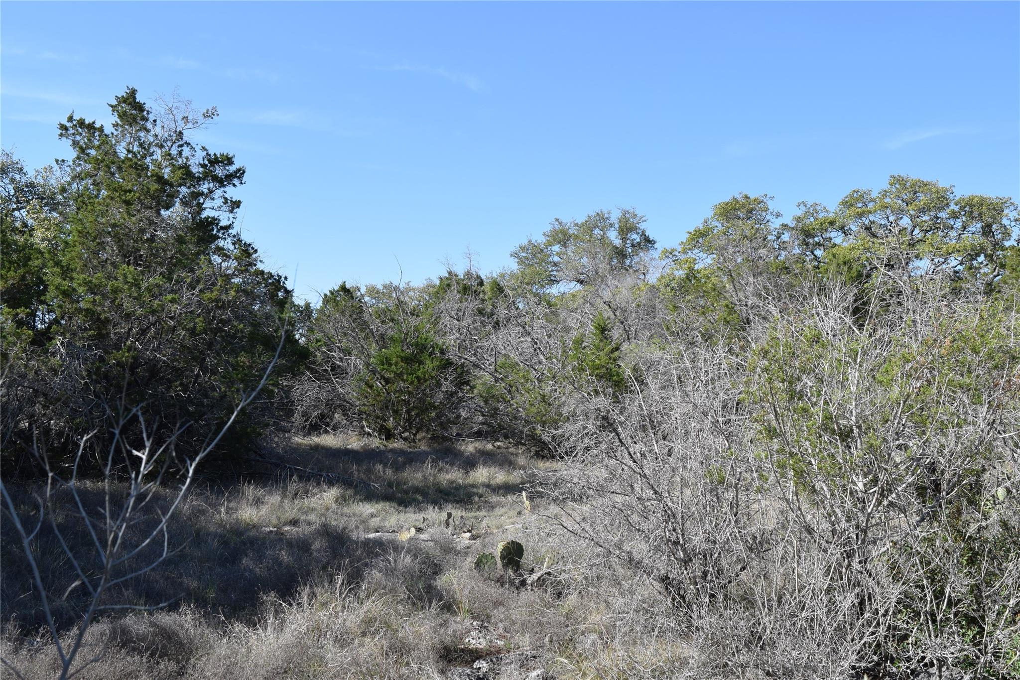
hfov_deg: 53.1
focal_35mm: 36
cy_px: 340
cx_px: 510
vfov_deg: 36.9
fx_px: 1020
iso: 200
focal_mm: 24
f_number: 9
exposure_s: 1/320
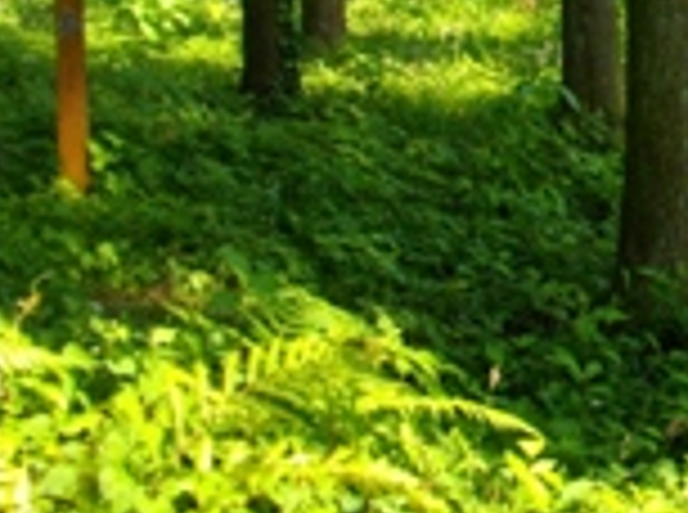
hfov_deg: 19.7
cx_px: 823
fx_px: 1864
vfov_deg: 14.9
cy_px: -158
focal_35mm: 94
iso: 100
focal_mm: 5.7
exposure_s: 1/320
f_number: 2.9
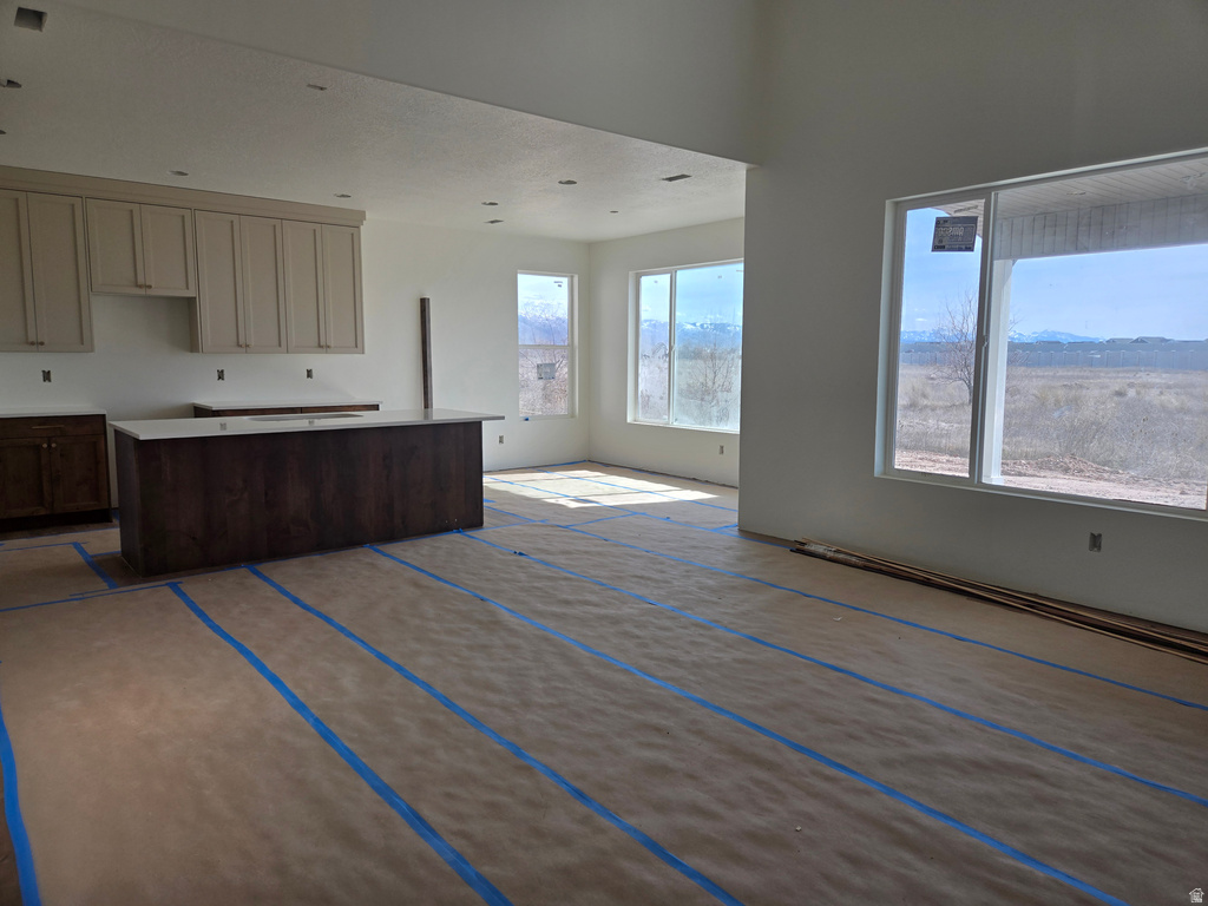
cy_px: 453
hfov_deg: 73.9
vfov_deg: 58.9
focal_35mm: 23
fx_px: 803
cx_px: 604
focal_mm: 5.4
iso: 25
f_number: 1.8
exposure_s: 1/922
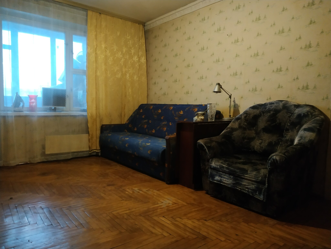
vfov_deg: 56.8
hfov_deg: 71.6
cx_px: 166
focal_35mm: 24
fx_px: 229
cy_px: 124
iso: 1000
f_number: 1.9
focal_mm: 3.94
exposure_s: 1/20
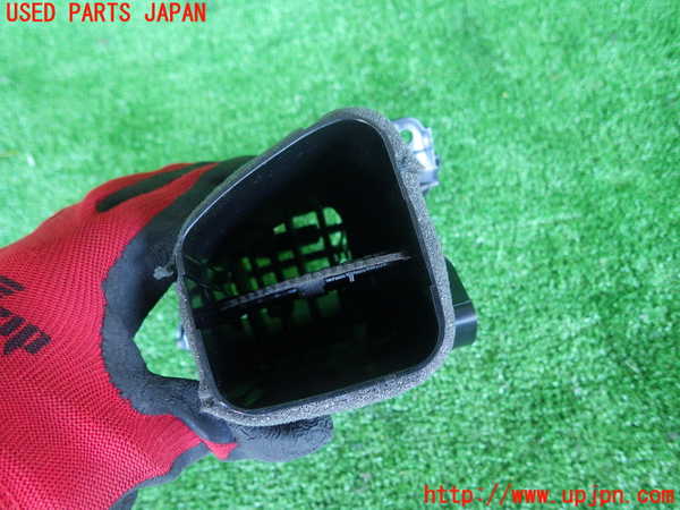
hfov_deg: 69.4
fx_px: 491
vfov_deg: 54.9
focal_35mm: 25
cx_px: 340
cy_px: 255
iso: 500
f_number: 2
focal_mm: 4.5
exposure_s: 1/45
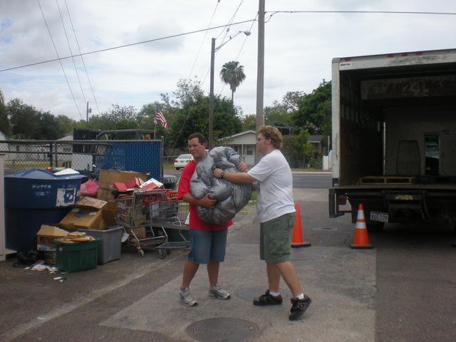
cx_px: 228
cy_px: 171
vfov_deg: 37.7
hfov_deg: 49.0
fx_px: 501
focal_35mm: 38
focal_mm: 6.3
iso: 64
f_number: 4.6
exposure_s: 1/455
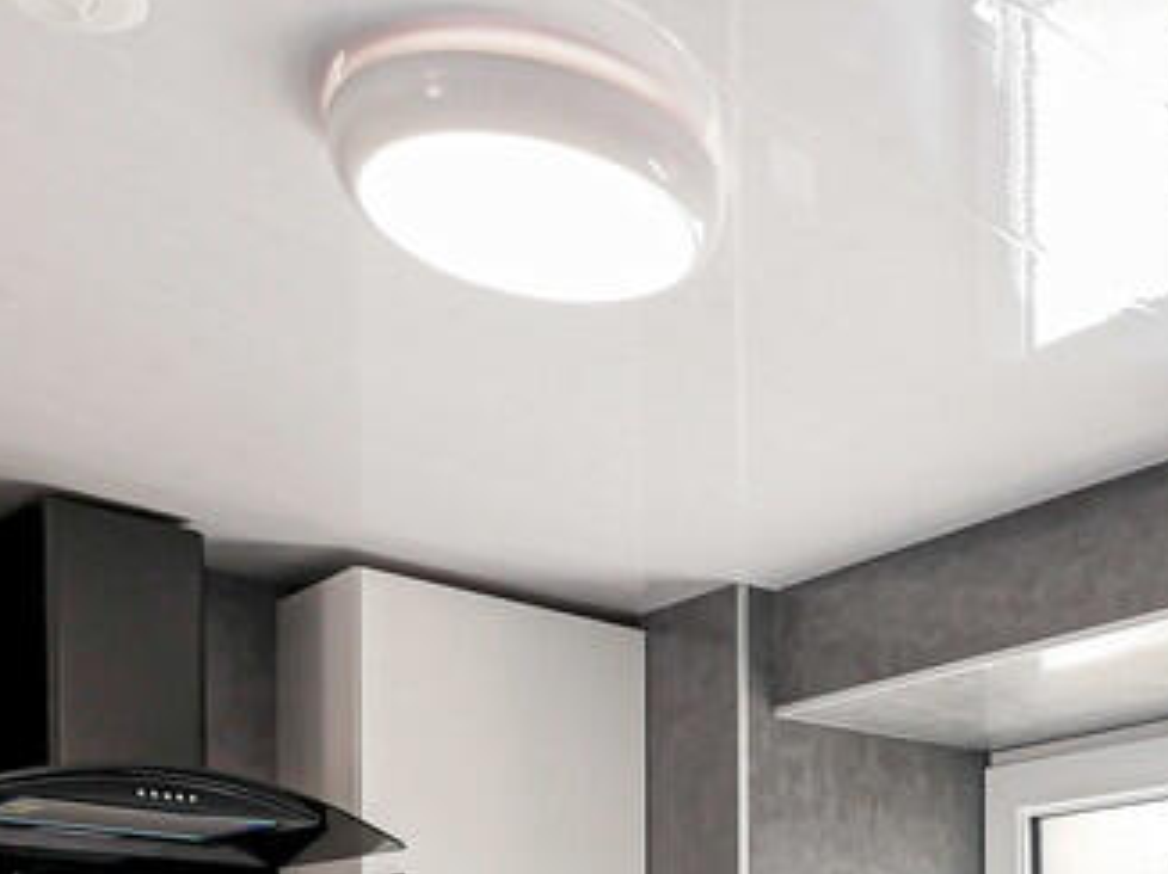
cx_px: 1136
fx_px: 1484
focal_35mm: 44
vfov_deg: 27.4
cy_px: 1139
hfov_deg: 38.7
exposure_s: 1/60
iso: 500
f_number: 4
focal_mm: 7
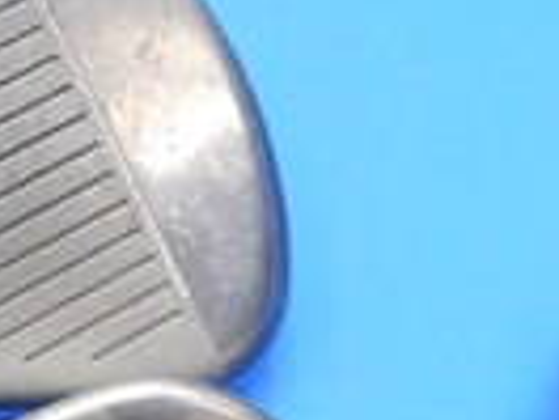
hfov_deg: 16.3
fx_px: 1954
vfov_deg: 10.9
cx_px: 364
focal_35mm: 121
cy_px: 908
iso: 140
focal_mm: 4.5
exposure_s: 1/30
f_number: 3.7
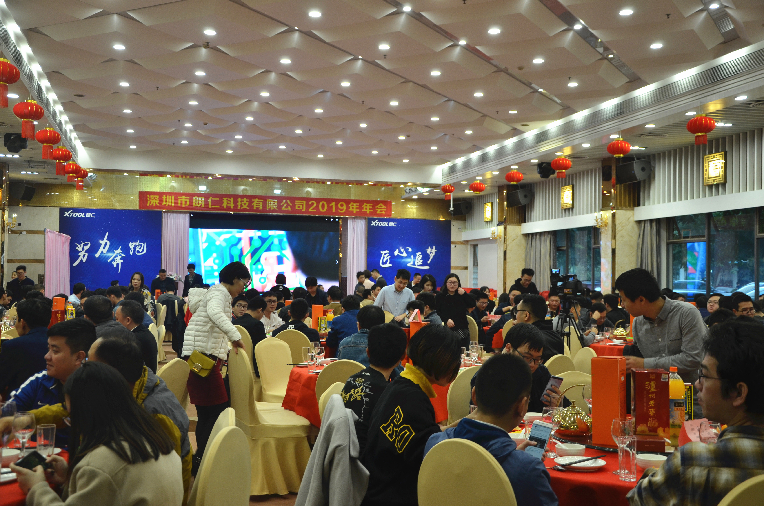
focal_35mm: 39
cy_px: 253
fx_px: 826
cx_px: 382
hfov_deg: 49.6
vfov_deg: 34.1
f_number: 4
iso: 400
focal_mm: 26
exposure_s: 1/60
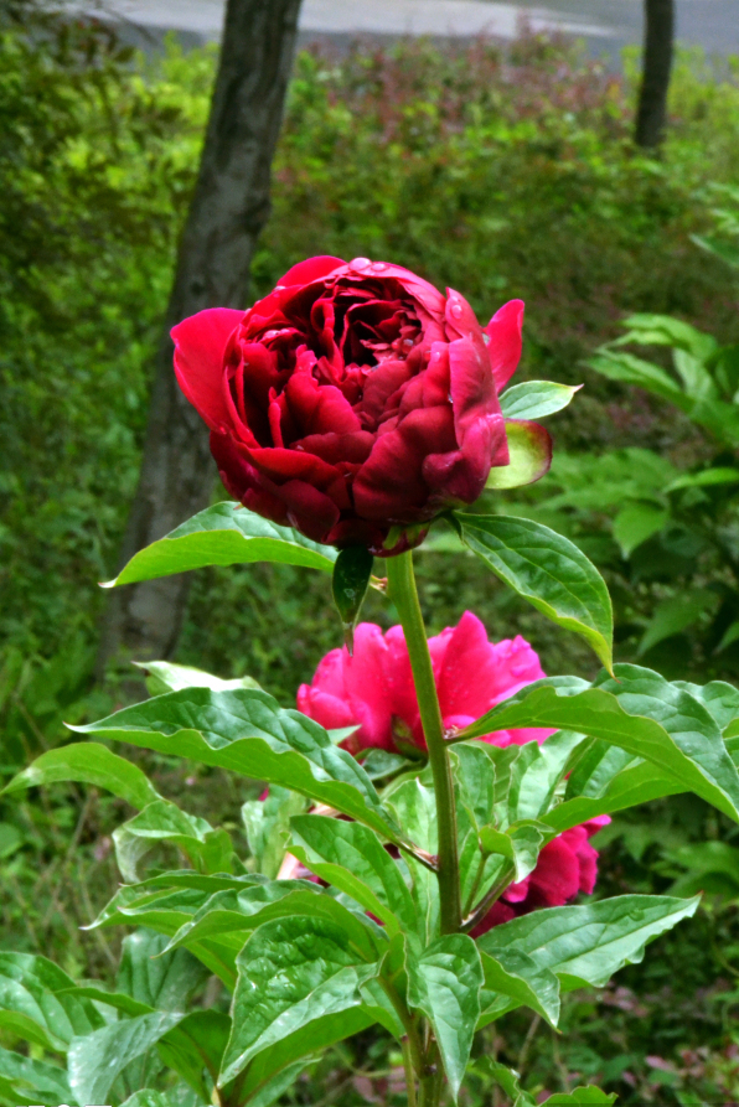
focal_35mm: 181
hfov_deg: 7.6
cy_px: 506
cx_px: 417
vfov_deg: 11.4
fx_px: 5555
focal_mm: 105
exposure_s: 1/80
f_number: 36
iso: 3200
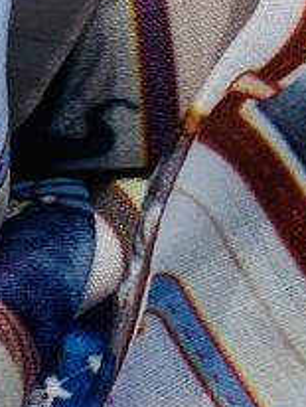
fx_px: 2023
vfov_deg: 11.2
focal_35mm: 172
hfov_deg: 8.6
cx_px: -43
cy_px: -122
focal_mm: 4.25
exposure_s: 1/100
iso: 64
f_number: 1.8
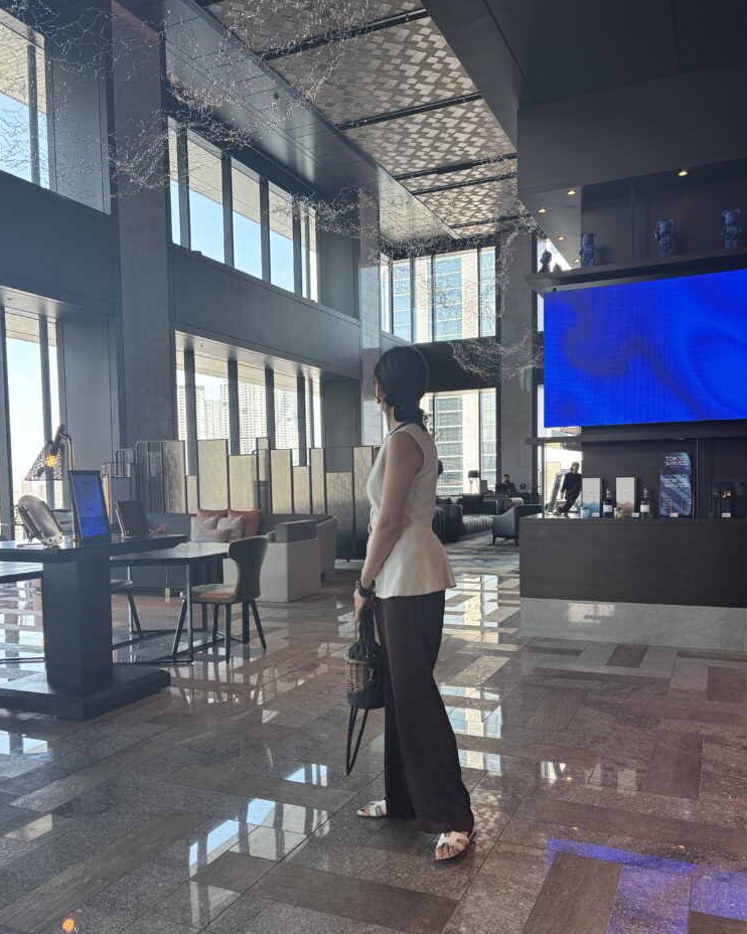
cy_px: 514
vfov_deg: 62.1
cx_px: 375
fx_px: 774
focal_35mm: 28
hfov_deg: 51.5
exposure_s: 1/100
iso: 40
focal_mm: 5.96
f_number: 1.6
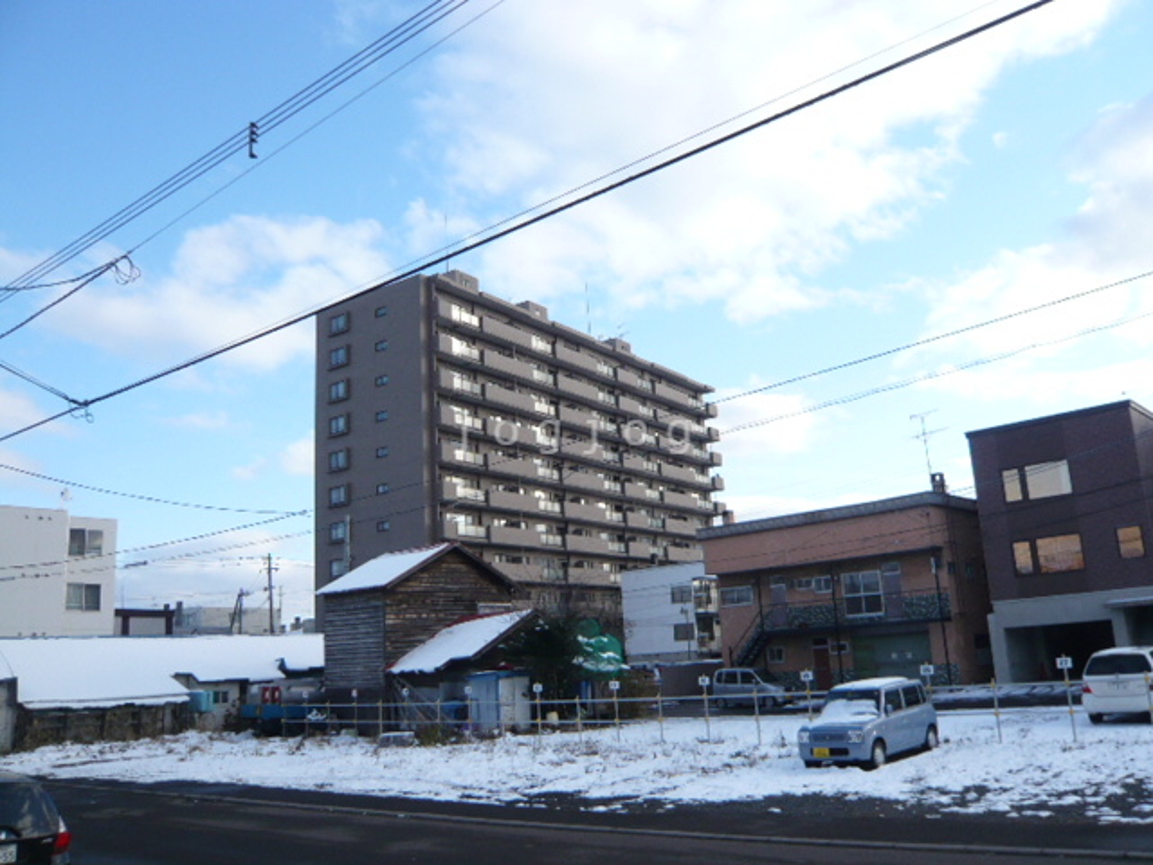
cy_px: 432
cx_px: 576
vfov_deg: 49.7
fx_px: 933
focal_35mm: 28
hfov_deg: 63.4
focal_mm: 4.6
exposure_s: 1/800
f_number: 2.8
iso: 100
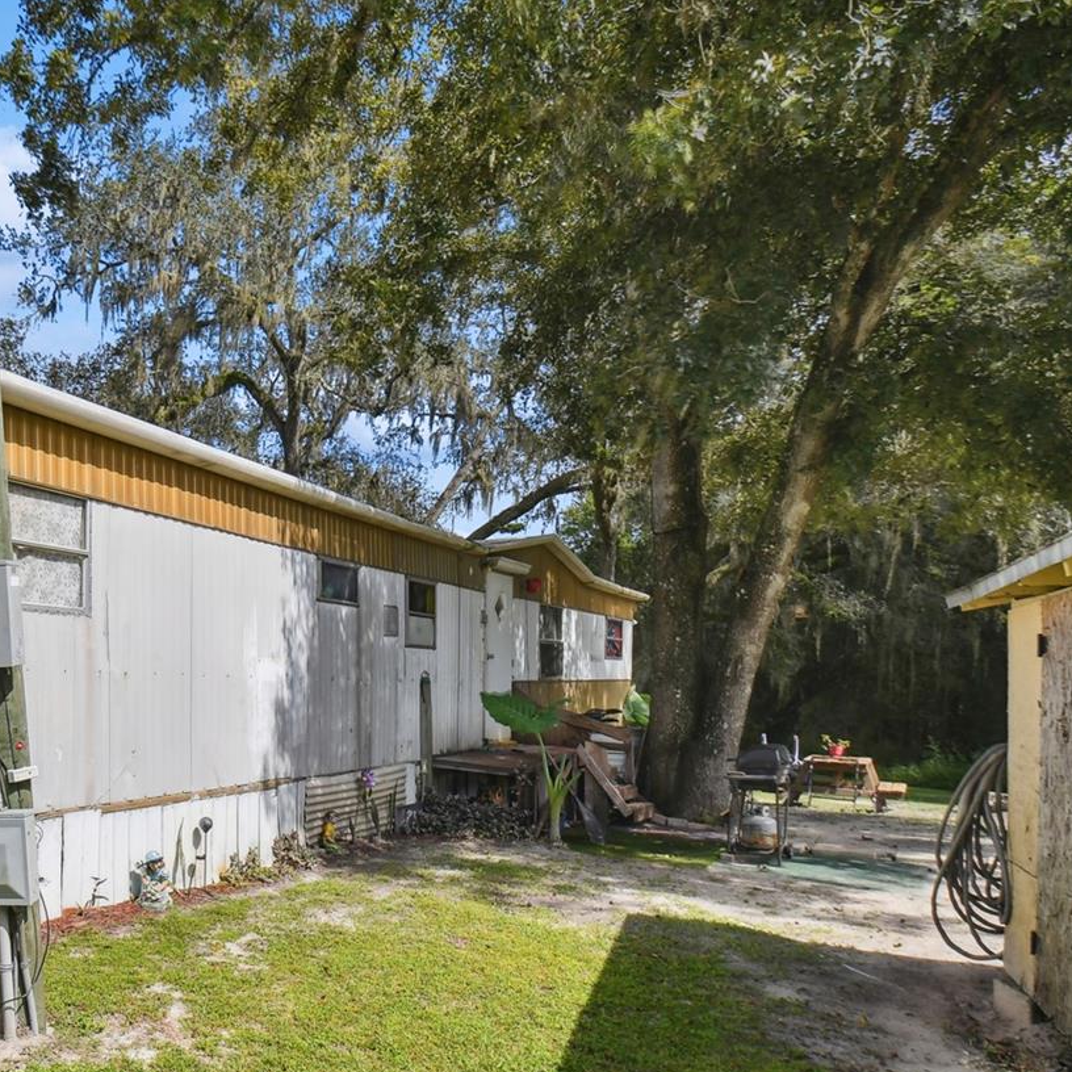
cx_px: 163
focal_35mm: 25
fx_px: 876
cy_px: 677
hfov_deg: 56.6
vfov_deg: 62.0
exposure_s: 1/500
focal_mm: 10
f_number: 7.1
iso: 100
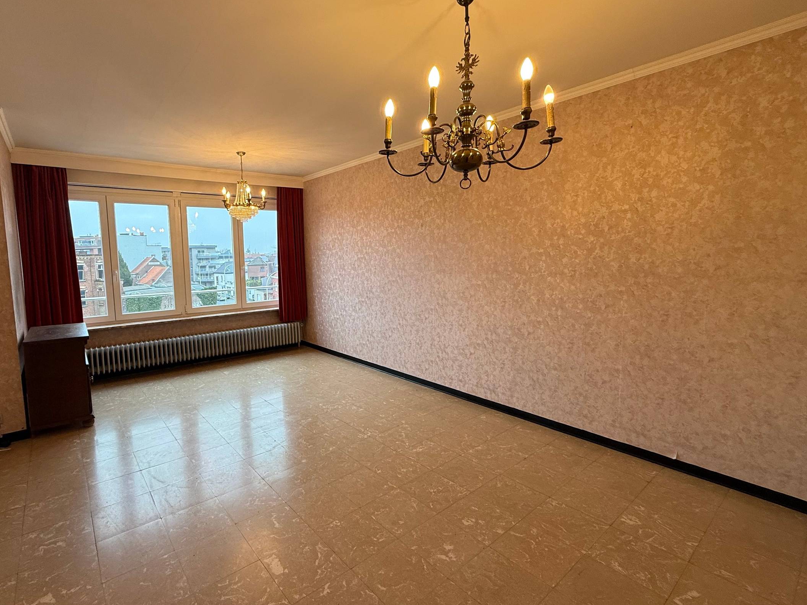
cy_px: 292
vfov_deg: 74.7
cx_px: 343
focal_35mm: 17
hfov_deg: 90.4
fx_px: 396
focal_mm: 2.22
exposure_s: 1/100
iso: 125
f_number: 2.2
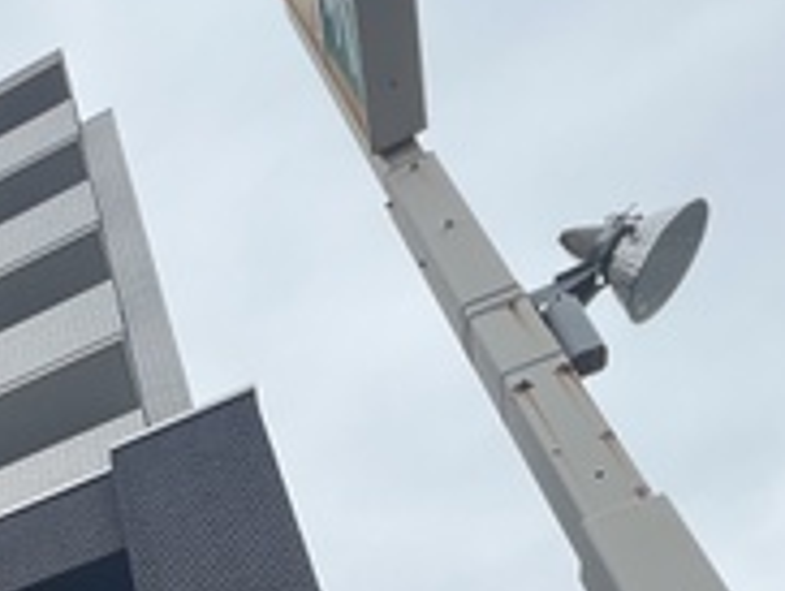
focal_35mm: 50
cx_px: -160
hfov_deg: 31.8
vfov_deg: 20.5
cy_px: 1068
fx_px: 1135
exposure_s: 1/515
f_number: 1.8
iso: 32
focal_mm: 1.57
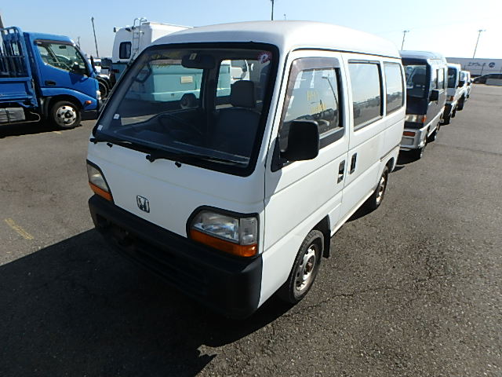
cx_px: 251
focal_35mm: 21
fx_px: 305
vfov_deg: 63.4
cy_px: 188
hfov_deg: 79.0
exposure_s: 1/500
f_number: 6
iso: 125
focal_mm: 3.7
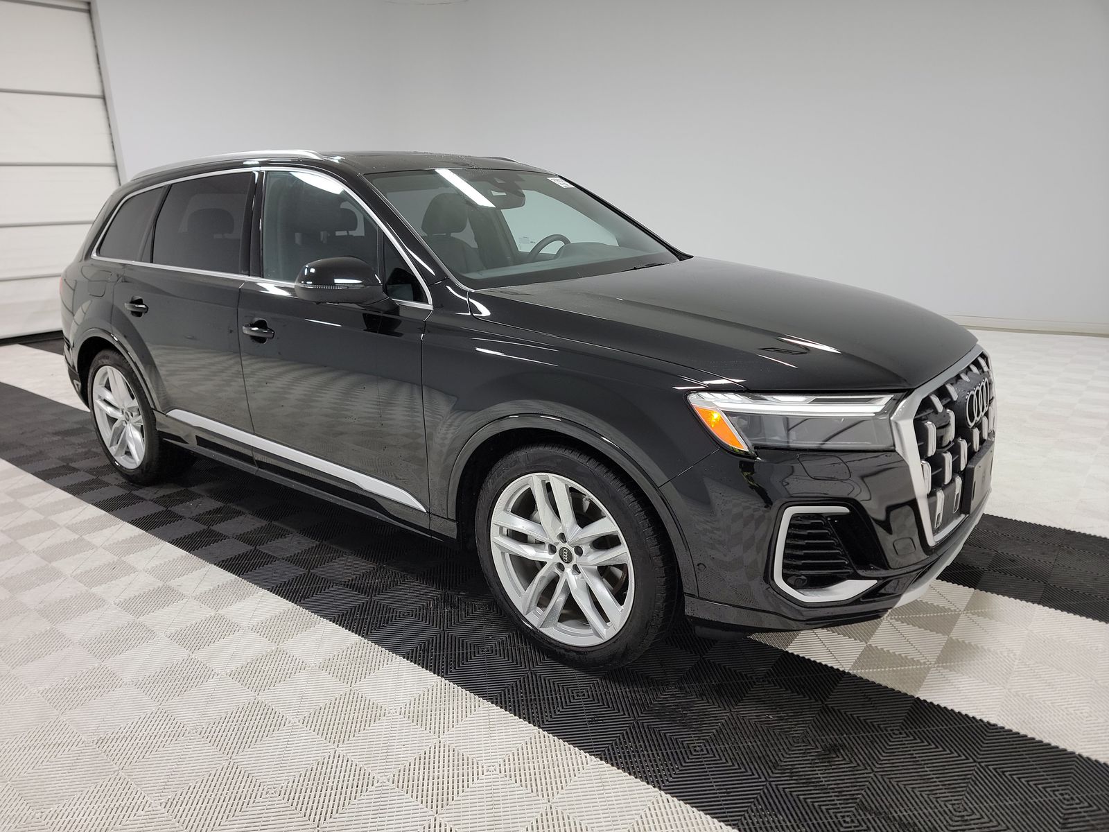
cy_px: 416
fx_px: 769
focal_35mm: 24
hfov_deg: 71.6
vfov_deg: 56.8
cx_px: 554
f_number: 1.8
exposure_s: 1/59
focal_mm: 6.7
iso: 59
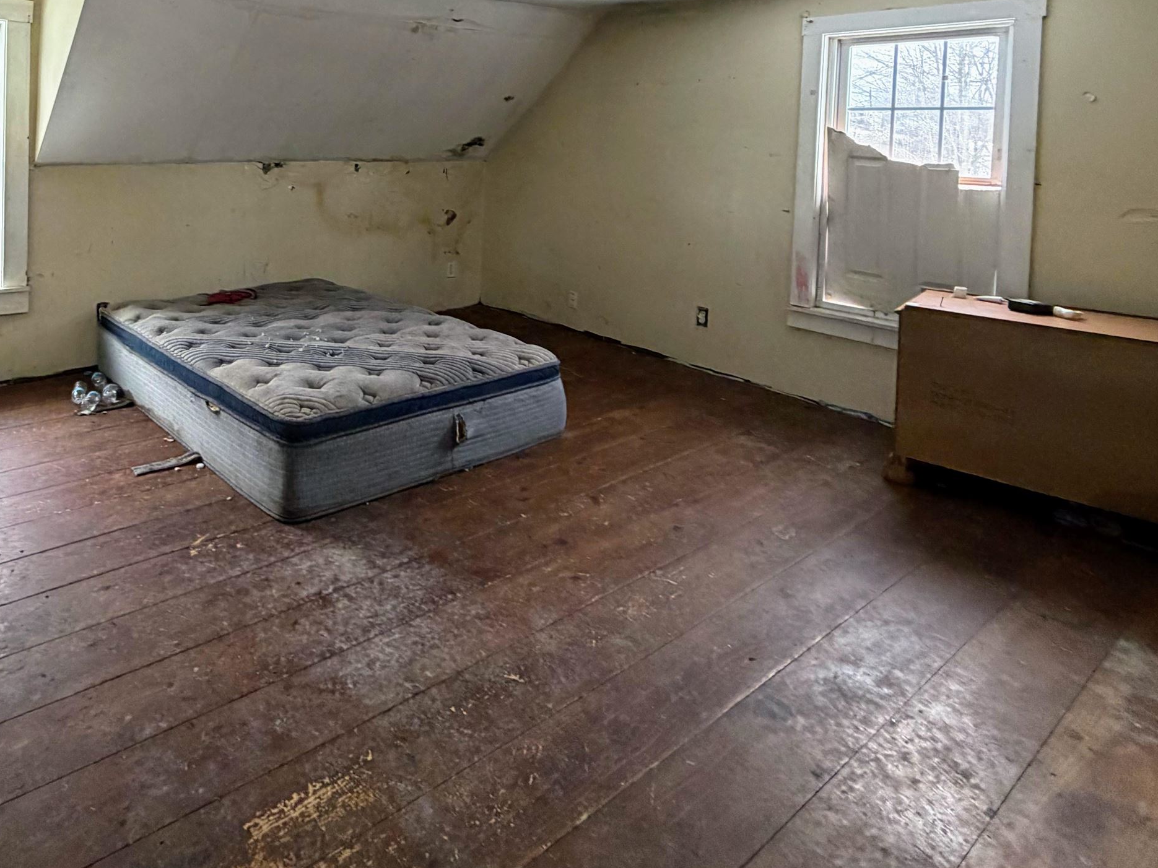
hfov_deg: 70.8
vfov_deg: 54.4
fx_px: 769
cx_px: 349
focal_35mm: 23
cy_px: 162
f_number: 2.2
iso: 320
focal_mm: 2.22
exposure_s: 1/87
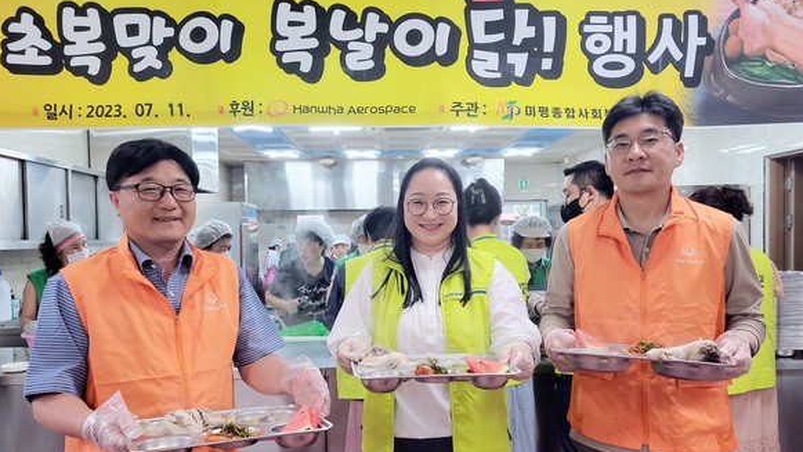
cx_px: 391
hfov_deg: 69.8
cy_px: 249
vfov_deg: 42.9
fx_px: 575
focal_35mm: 27
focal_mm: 5.23
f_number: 1.8
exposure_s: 1/120
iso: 200
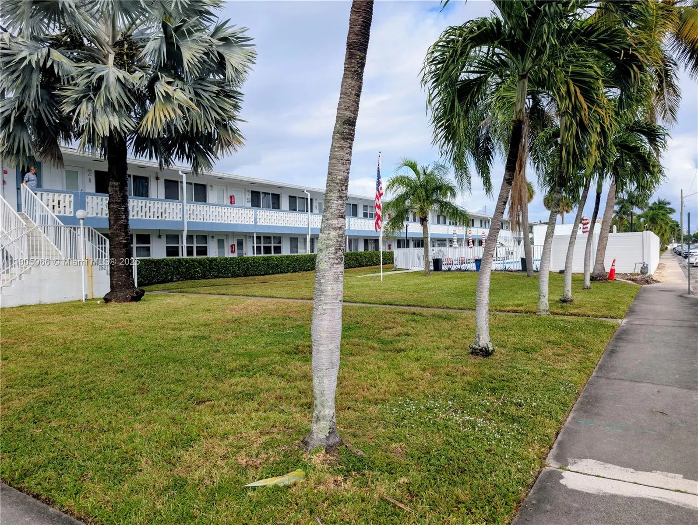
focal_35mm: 24
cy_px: 262
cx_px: 349
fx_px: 485
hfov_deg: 71.5
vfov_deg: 56.9
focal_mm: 6.9
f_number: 1.68
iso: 23
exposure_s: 1/779
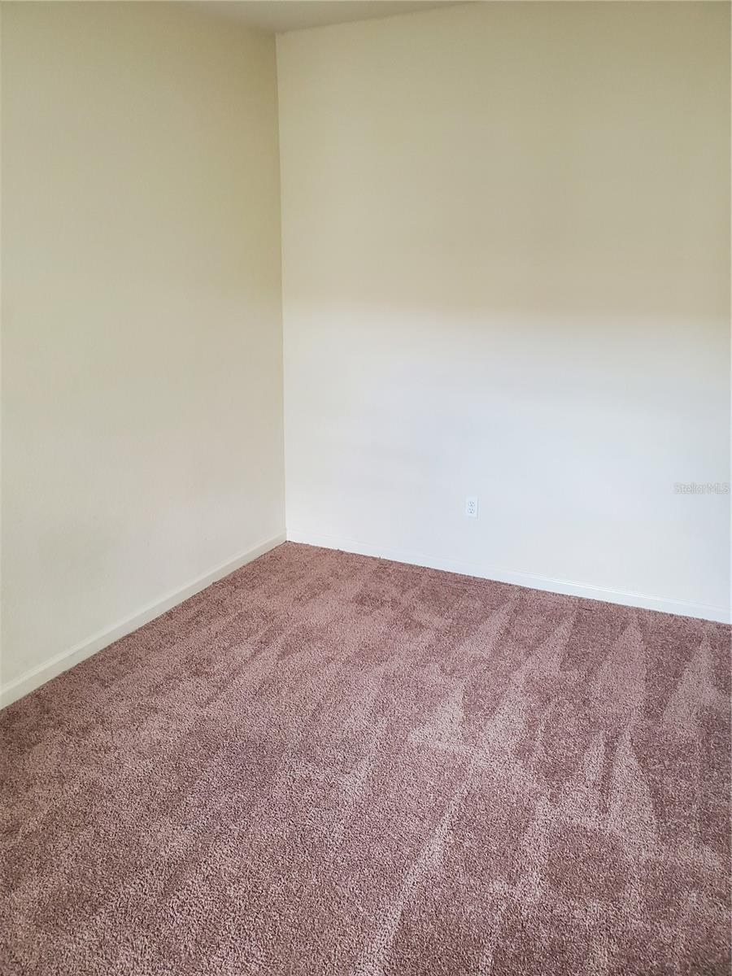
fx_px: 733
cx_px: 366
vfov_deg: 67.3
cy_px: 488
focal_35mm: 26
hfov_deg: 53.1
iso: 200
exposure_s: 1/40
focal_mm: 4.3
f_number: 2.4
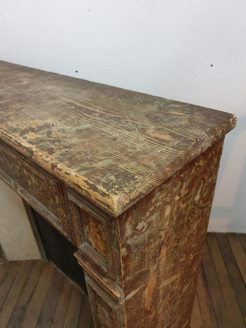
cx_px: 123
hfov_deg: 53.1
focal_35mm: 26
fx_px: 246
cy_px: 164
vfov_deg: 67.3
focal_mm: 4.3
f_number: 1.5
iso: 320
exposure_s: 1/33
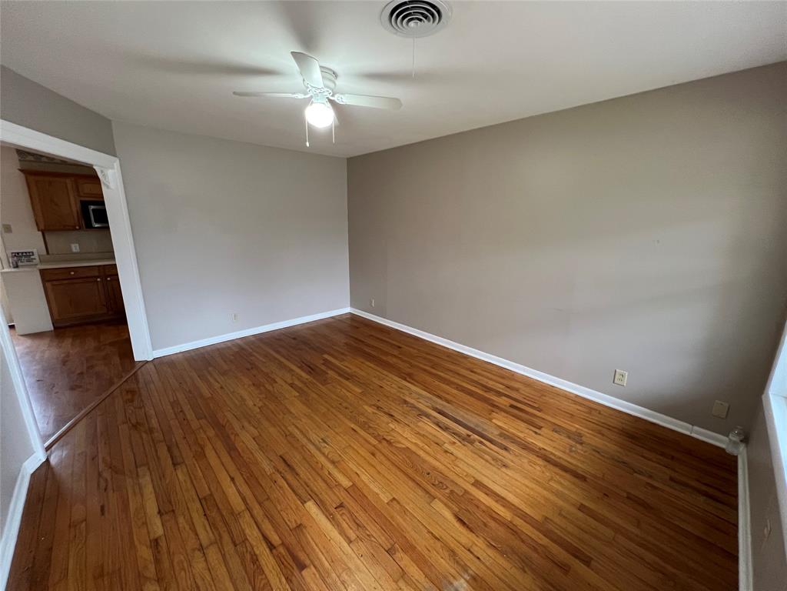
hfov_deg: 106.2
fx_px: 296
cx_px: 394
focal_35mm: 13
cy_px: 296
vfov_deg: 89.9
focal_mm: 1.57
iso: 320
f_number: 1.8
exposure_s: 1/60
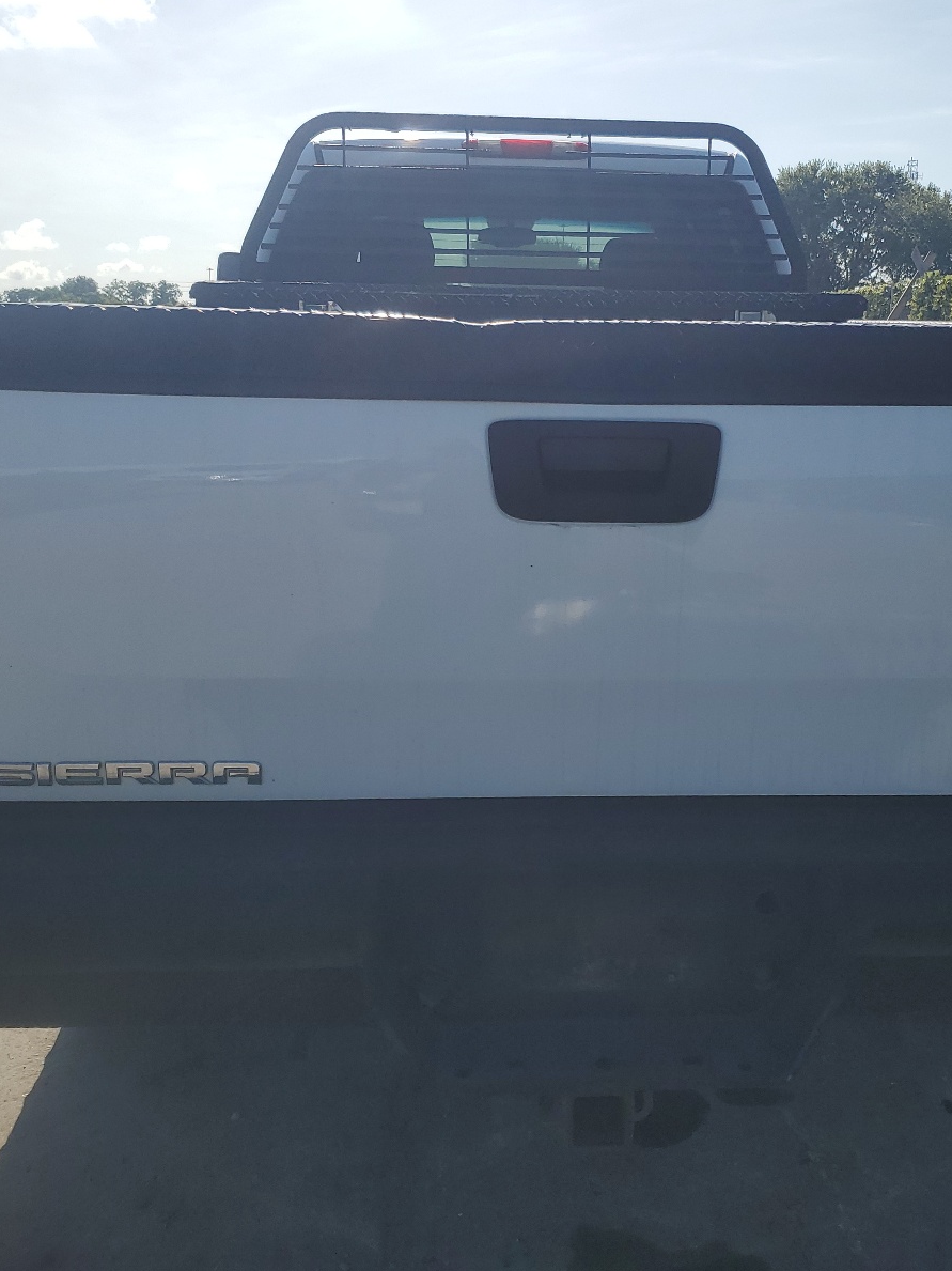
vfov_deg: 52.6
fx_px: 1284
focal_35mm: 35
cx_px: 577
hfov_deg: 40.5
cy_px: 634
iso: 50
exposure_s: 1/5000
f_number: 1.5
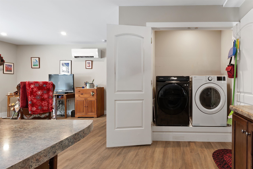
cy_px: 84
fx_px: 119
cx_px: 126
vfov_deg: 70.4
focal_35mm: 17
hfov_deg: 93.3
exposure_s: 1/4
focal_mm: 11.5
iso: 500
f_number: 9
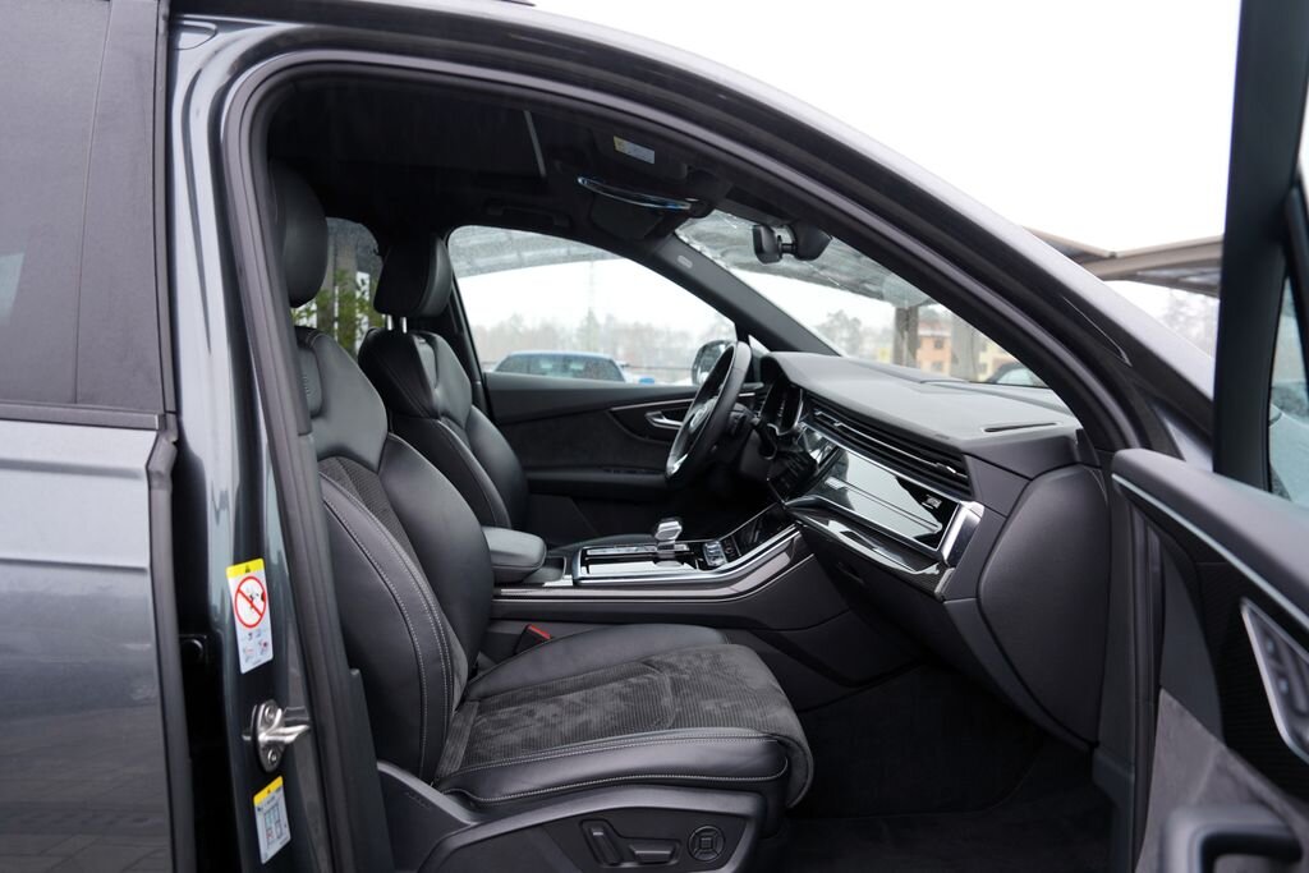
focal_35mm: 24
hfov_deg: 73.7
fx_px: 873
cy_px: 436
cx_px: 654
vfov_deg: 53.1
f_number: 4
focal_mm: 24
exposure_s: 1/40
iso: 100
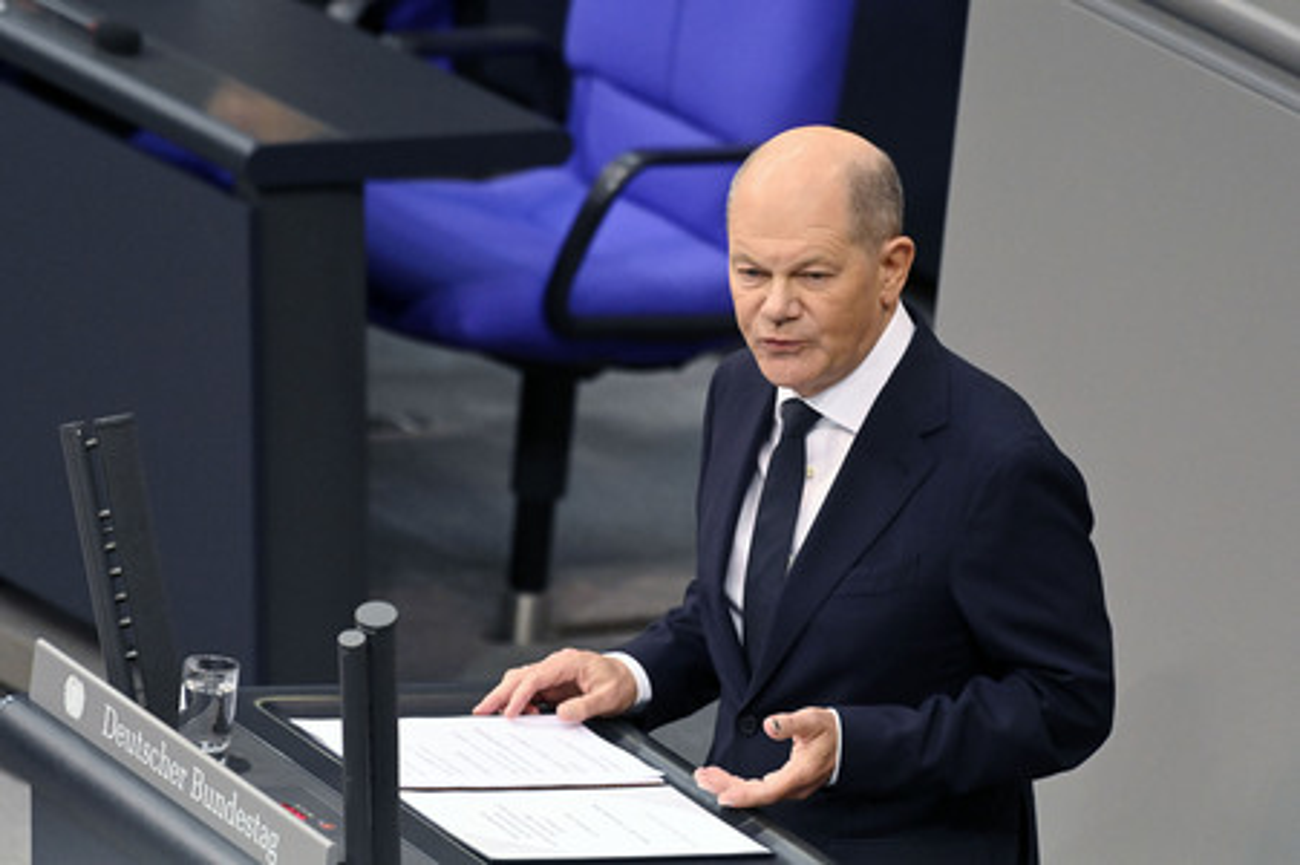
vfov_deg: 3.7
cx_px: 650
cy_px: 432
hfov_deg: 5.6
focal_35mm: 370
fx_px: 13351
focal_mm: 370
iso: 10000
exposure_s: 1/400
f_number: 5.6
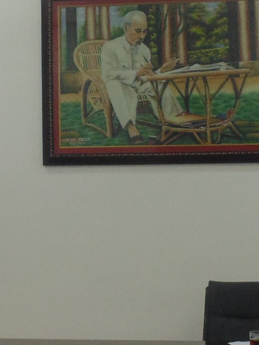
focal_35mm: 102
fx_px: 1017
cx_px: 71
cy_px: 169
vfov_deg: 19.3
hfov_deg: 14.5
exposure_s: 1/40
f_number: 3.1
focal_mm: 4
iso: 100
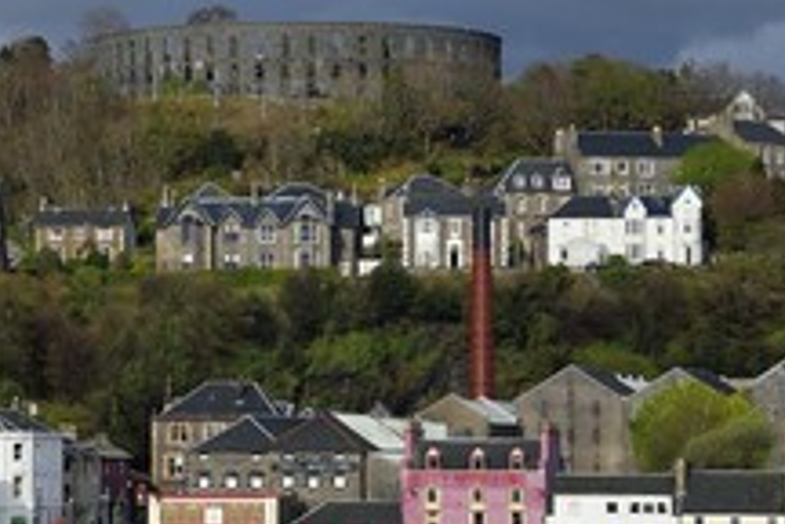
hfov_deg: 10.4
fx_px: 4317
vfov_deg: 6.9
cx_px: 229
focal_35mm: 198
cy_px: 328
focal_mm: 102
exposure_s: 1/320
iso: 200
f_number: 10
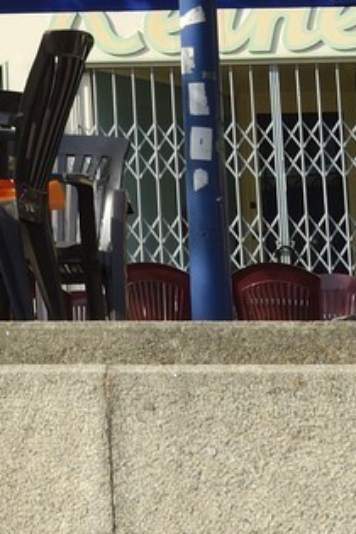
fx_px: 3767
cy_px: -631
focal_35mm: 254
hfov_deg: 5.3
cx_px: -415
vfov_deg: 7.7
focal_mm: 50
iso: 200
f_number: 11
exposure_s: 1/250
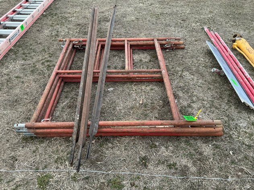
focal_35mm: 28
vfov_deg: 49.7
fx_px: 205
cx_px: 127
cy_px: 95
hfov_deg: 63.5
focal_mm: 3
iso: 25
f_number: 1.8
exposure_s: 1/292
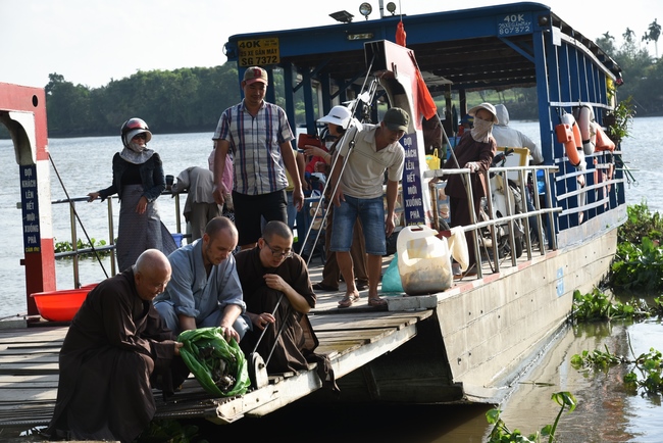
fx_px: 1566
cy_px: 222
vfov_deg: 16.1
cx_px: 332
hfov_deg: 23.9
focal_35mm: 85
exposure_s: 1/100
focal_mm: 85
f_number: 8
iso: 100
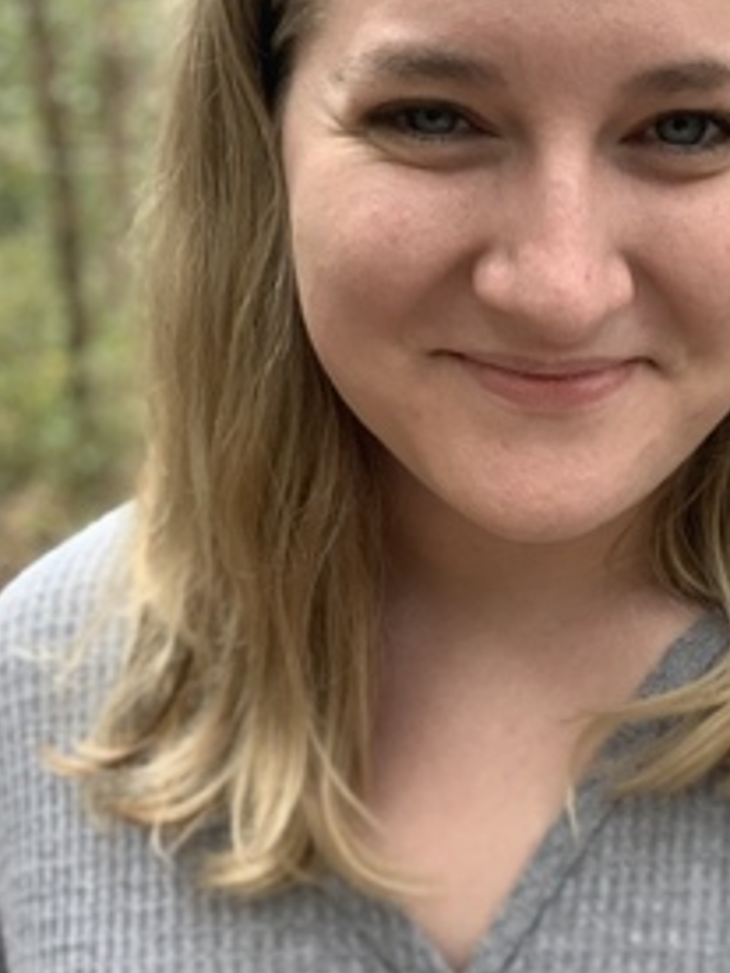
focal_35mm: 58
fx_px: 1631
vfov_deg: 33.2
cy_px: 427
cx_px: 488
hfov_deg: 25.1
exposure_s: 1/121
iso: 50
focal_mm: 2.87
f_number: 2.2
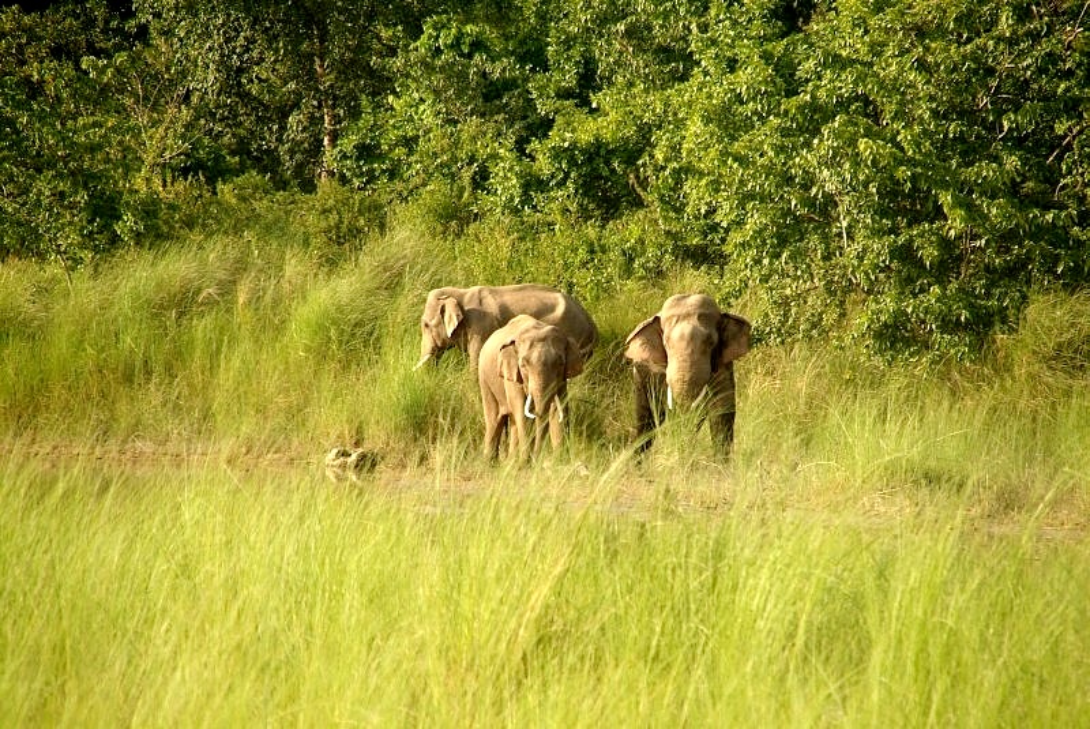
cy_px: 364
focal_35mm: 300
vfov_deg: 4.6
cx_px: 545
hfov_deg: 6.9
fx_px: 9091
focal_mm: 200
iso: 200
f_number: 6.3
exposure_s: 1/250
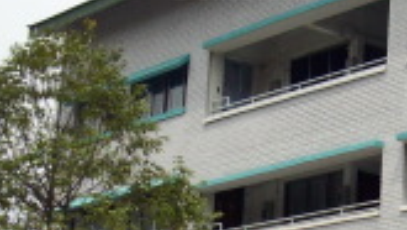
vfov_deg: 9.0
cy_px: 242
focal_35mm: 134
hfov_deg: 15.8
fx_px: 1447
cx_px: 355
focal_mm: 6.2
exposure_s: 1/500
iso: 80
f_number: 5.6
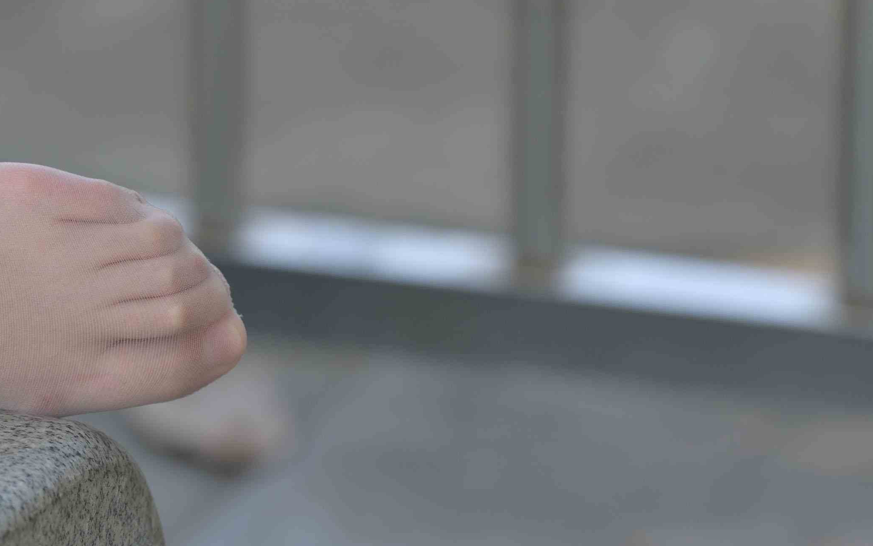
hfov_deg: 4.6
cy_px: 157
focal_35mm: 453
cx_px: 185
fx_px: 10778
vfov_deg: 2.9
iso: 200
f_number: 4
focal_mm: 200
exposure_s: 1/800
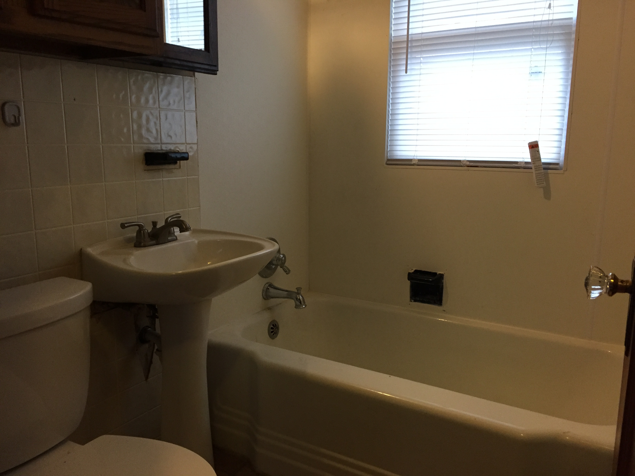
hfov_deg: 61.7
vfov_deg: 48.2
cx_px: 318
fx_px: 532
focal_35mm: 29
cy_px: 238
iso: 160
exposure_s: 1/30
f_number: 2.2
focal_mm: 4.15
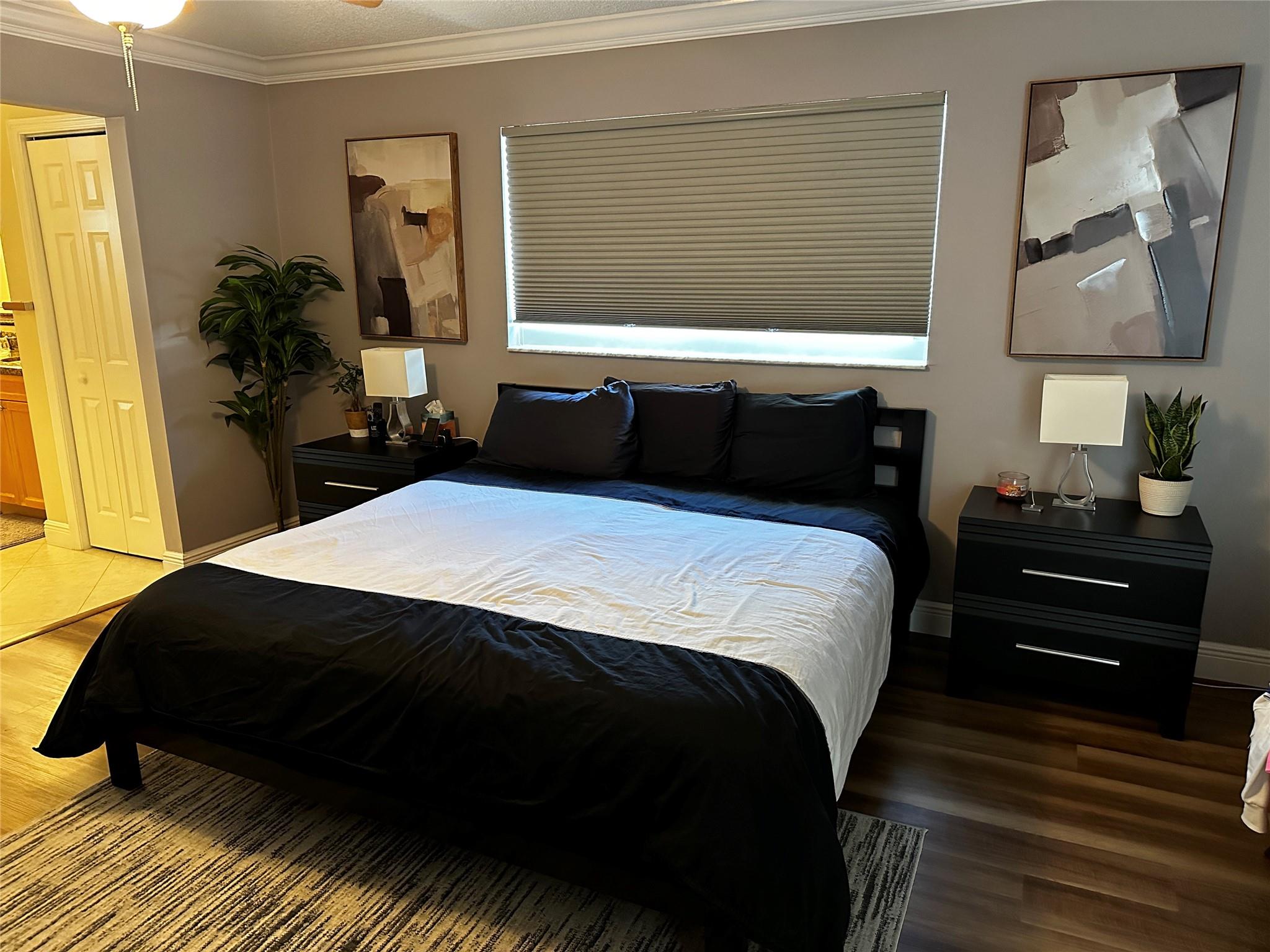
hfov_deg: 71.6
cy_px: 476
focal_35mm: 24
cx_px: 635
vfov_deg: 56.8
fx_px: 881
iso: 800
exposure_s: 1/60
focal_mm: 6.86
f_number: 1.78
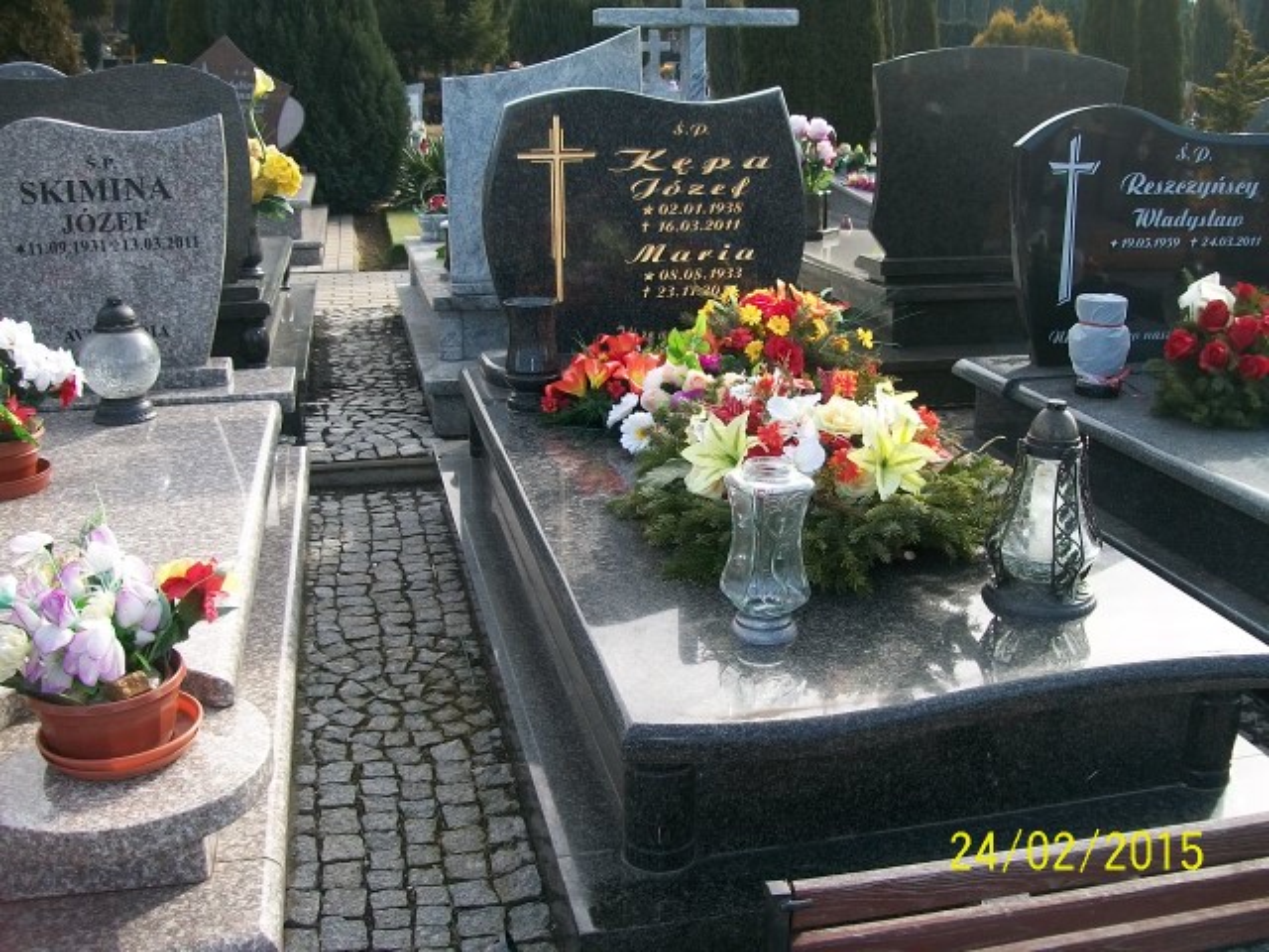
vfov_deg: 39.7
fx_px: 1320
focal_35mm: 36
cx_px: 634
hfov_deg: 51.4
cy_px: 476
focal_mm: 6
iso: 80
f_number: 2.7
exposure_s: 1/400
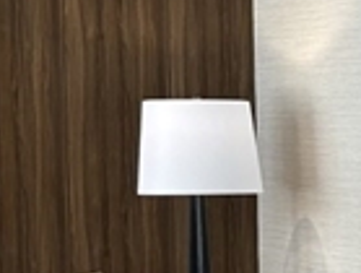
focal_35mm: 191
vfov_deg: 7.7
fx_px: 1997
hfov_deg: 9.7
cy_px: 416
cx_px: 675
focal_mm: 5.96
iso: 125
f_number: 1.6
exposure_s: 1/115
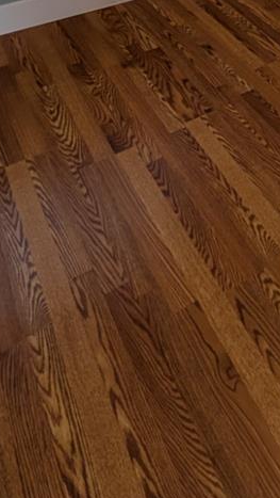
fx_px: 554
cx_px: 311
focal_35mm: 42
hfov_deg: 26.1
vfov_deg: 35.7
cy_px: -123
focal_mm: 2.02
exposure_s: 1/92.5
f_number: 1.7
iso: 64
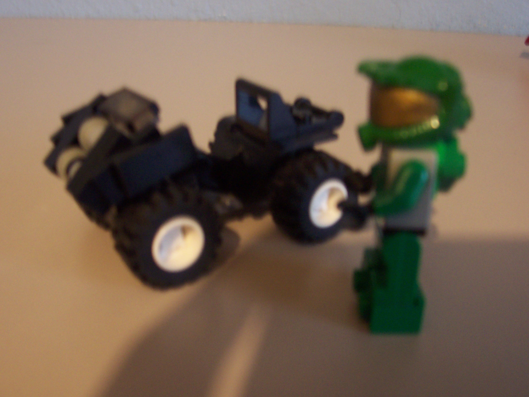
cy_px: 198
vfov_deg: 38.7
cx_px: 264
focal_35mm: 37
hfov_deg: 50.1
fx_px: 565
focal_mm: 5.6
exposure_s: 1/8
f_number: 2.8
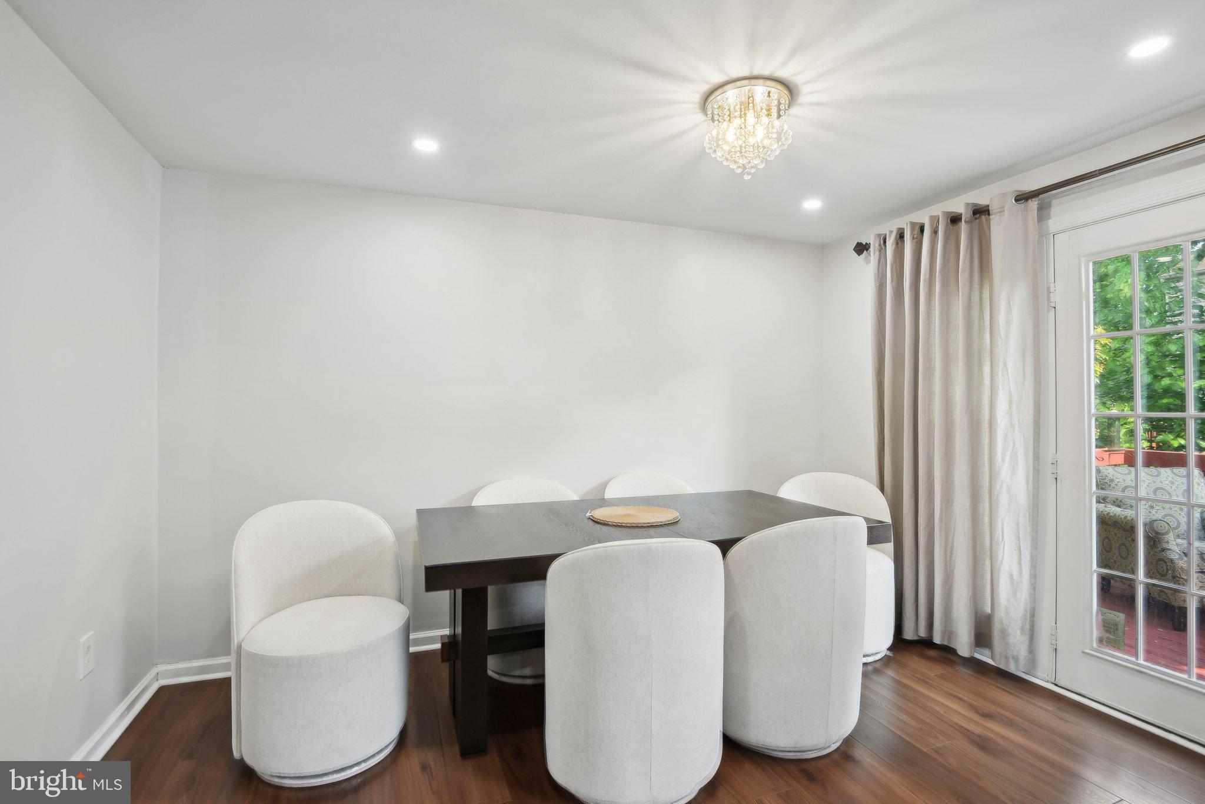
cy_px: 402
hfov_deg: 96.7
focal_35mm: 16
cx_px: 602
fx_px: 536
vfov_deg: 73.8
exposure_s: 1/20
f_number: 8
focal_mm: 16
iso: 400
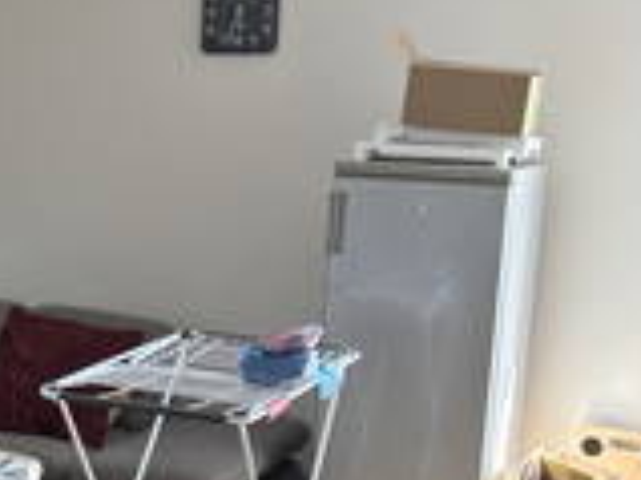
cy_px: 363
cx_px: -69
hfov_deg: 29.4
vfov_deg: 24.5
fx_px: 1092
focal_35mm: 59
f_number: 1.6
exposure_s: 1/89
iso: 125
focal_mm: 5.96
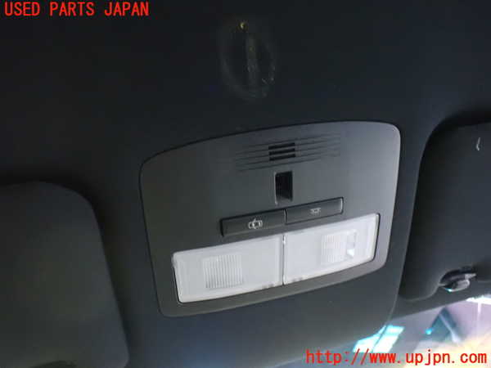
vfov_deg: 46.8
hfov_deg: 60.0
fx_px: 426
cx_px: 246
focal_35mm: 30
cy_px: 184
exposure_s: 1/13
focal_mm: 5.4
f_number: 2.3
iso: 1600
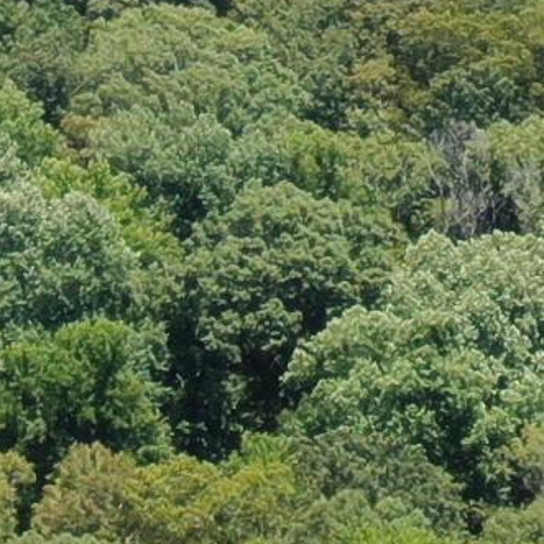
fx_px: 5974
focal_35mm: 336
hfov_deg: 5.2
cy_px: -409
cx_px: 485
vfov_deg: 5.1
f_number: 3.5
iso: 100
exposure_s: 1/500
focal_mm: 7.23
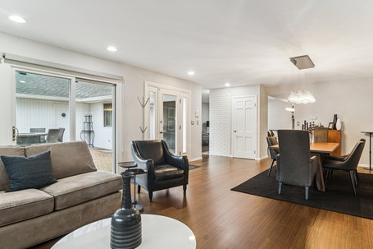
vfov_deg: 64.5
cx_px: 196
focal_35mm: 19
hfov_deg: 86.9
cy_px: 127
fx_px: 197
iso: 200
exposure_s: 1/2.5
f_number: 8
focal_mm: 12
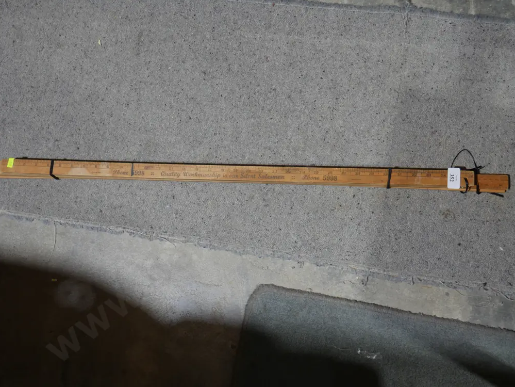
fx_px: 610
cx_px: 262
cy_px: 197
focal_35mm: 41
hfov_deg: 45.8
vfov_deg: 35.2
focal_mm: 20
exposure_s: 1/60
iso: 400
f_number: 4.4
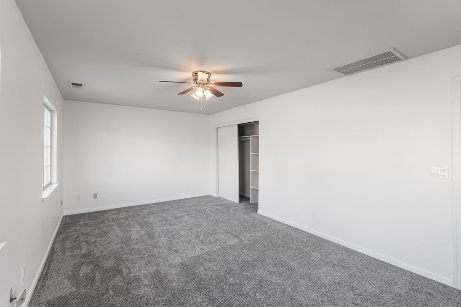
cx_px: 230
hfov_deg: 100.4
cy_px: 154
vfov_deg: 77.3
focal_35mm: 15
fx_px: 192
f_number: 5
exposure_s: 1/9
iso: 160
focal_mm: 10
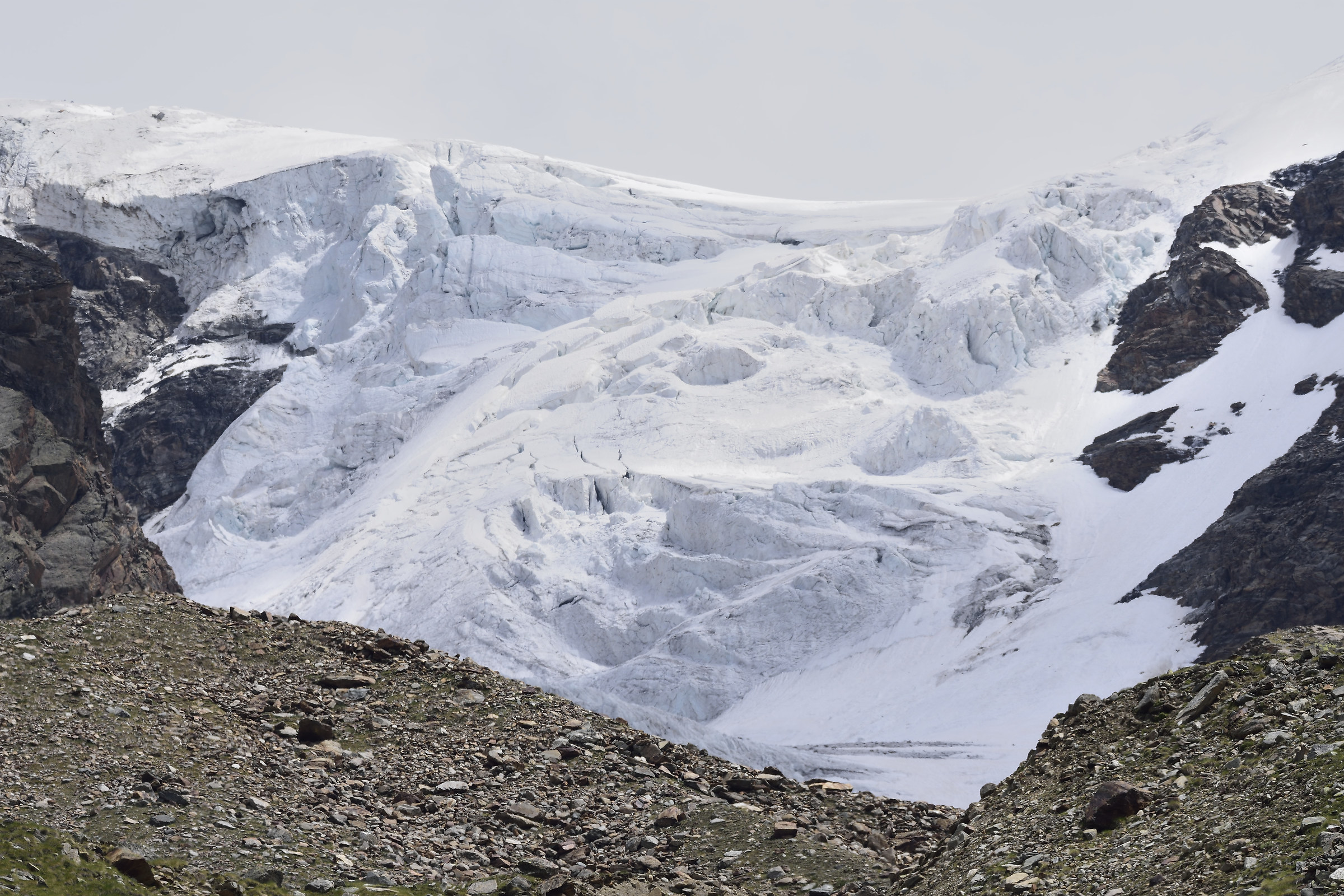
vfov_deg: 3.7
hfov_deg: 5.5
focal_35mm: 375
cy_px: 448
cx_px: 672
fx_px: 13999
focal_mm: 250
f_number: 8
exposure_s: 1/500
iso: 100
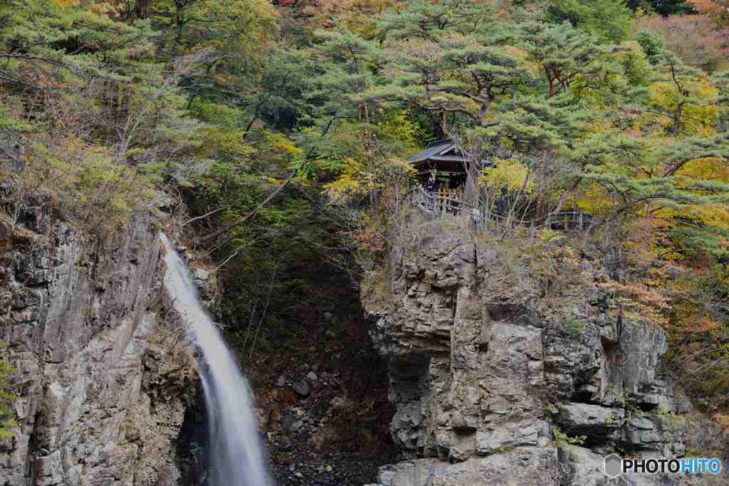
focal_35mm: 50
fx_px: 1013
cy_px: 243
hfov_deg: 39.6
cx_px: 364
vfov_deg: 27.0
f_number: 4.5
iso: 250
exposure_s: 1/13
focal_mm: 50
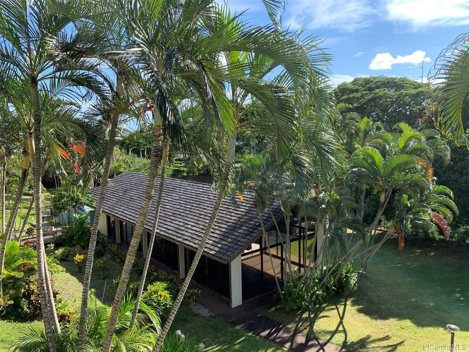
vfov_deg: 53.1
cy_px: 176
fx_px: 352
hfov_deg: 67.3
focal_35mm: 26
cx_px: 234
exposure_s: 1/583
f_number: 1.8
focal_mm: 4.25
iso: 25
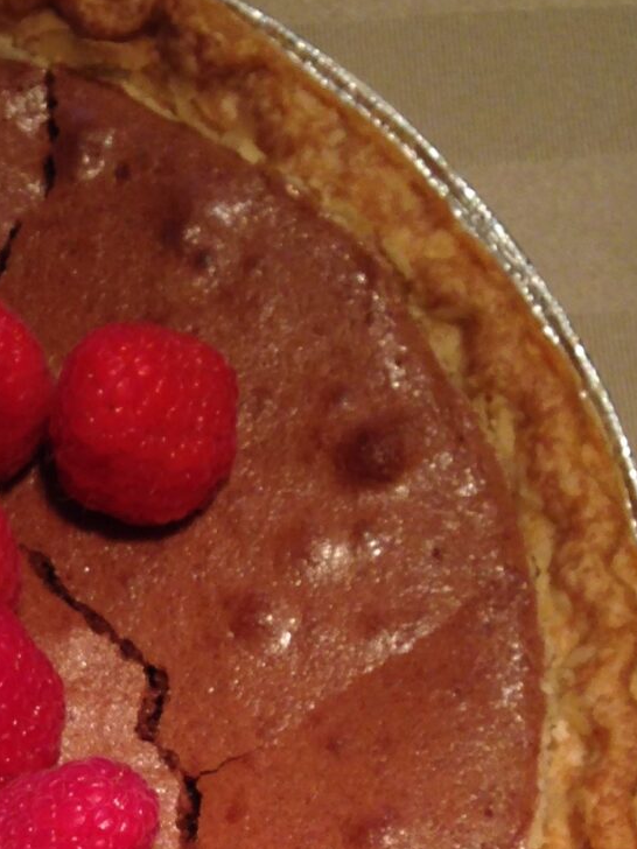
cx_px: -287
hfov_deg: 12.2
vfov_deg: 16.2
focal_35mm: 116
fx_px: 2846
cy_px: 1060
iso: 64
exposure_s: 1/30
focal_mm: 4.12
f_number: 2.4
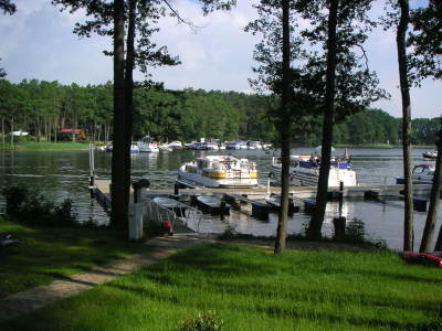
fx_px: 472
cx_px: 221
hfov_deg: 50.1
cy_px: 166
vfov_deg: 38.7
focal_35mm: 37
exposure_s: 1/180
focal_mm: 5.7
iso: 50
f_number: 6.7
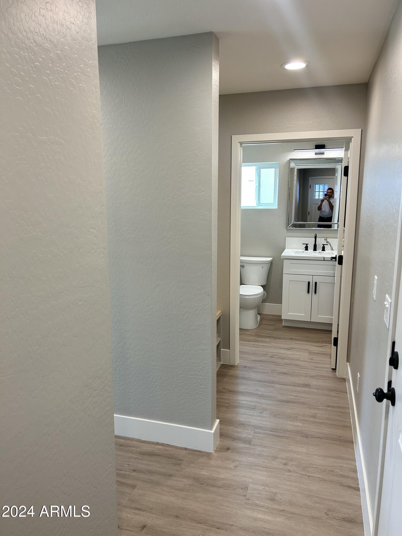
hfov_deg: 53.1
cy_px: 268
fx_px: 403
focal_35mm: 26
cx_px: 201
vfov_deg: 67.3
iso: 80
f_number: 1.5
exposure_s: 1/120
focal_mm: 5.7
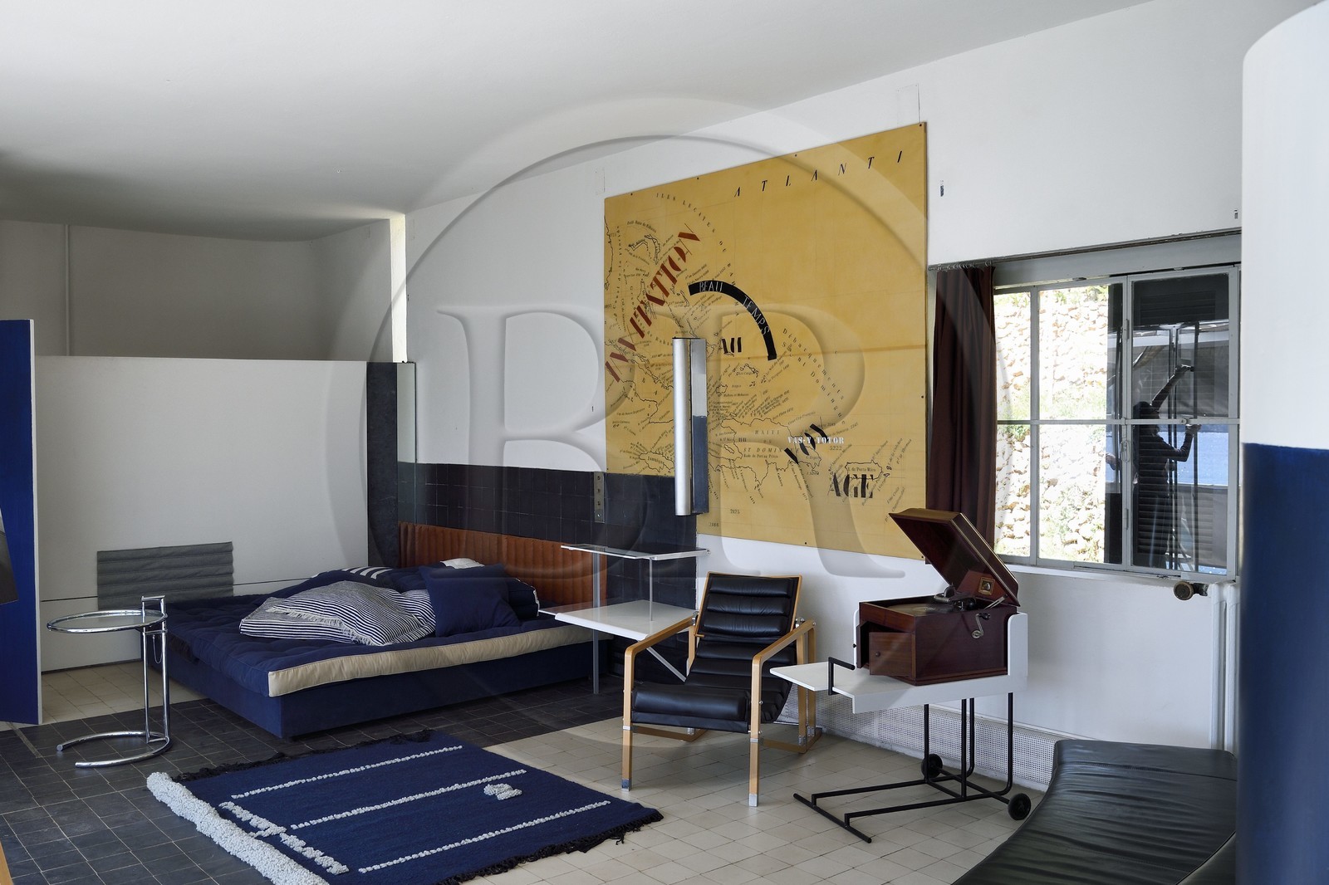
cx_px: 664
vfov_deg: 42.3
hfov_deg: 60.3
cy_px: 442
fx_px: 1144
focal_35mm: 31
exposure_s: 1/80
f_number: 9
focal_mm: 31
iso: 400
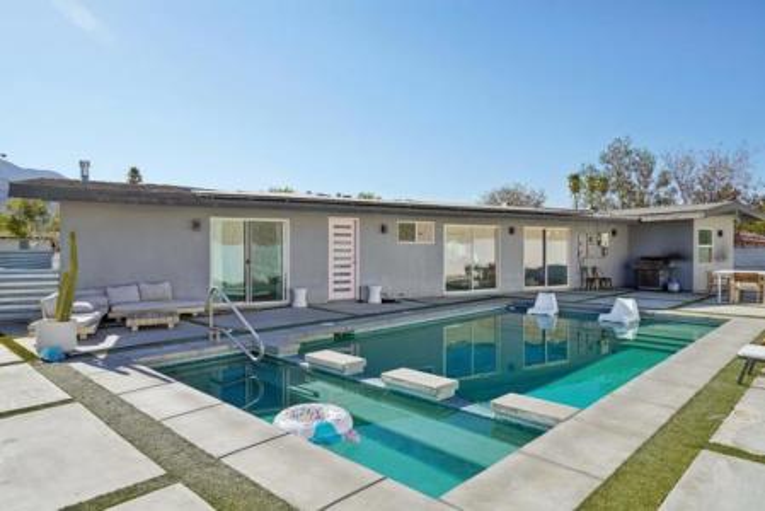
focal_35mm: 22
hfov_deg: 78.5
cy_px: 256
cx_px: 382
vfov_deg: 57.3
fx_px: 468
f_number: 8
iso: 100
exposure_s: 1/250
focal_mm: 22
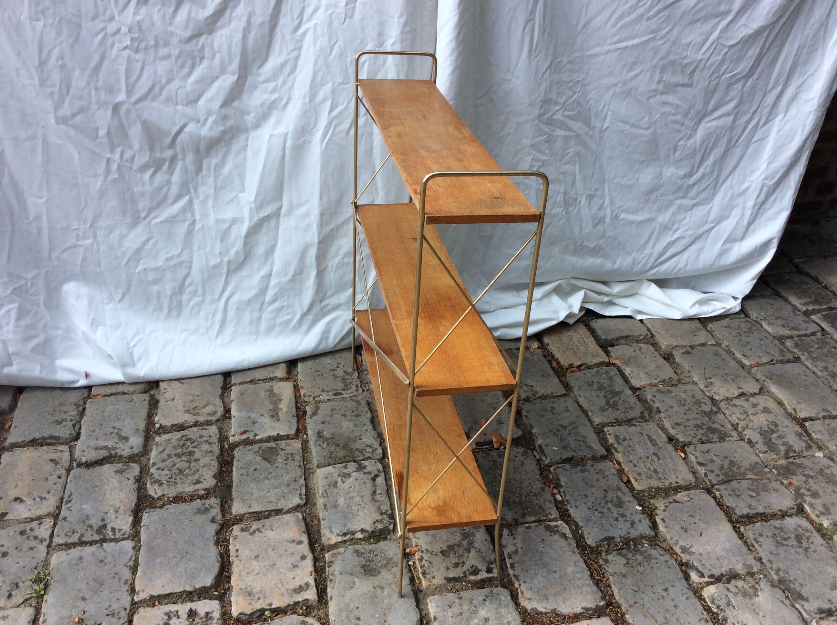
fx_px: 773
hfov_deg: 56.9
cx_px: 418
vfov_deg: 44.1
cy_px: 312
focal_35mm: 32
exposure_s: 1/318
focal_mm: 3.3
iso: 32
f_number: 2.4
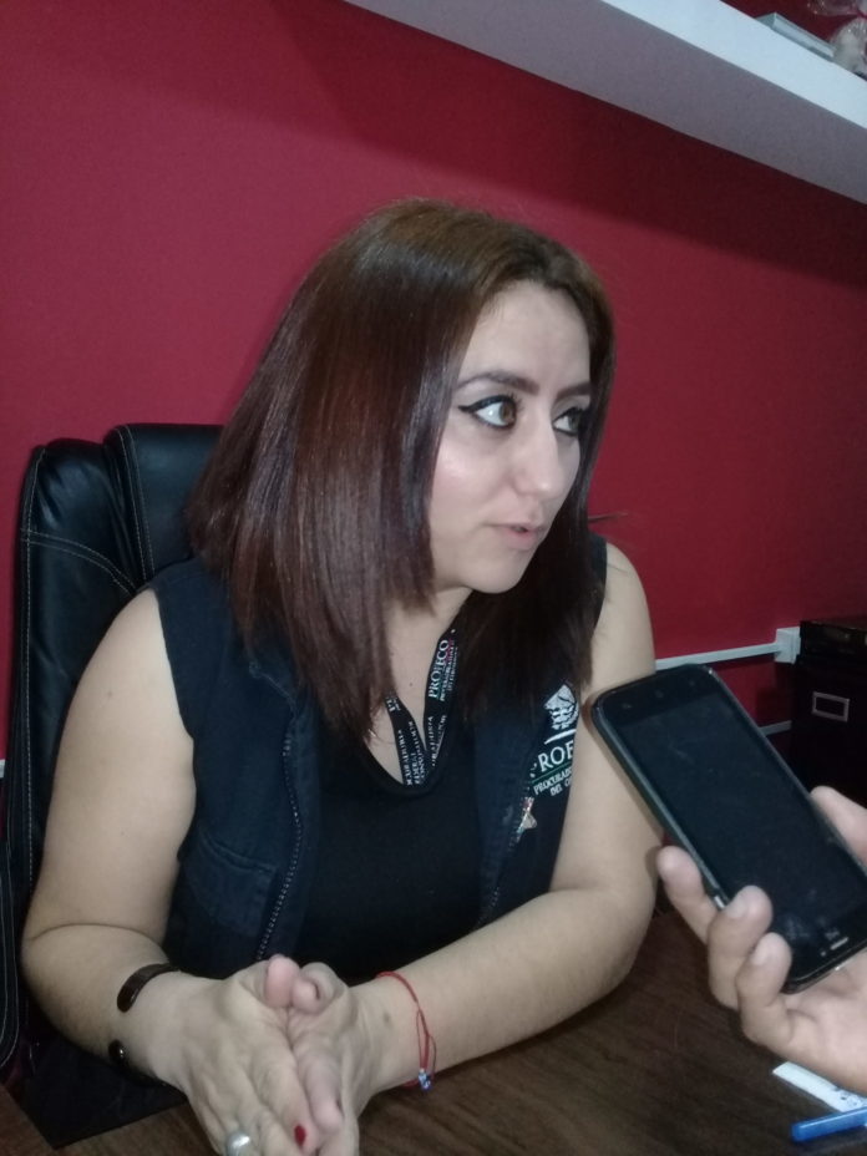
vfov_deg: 58.4
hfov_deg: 45.4
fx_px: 1035
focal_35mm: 31
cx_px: 434
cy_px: 578
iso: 320
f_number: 2.2
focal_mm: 3.3
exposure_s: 1/33
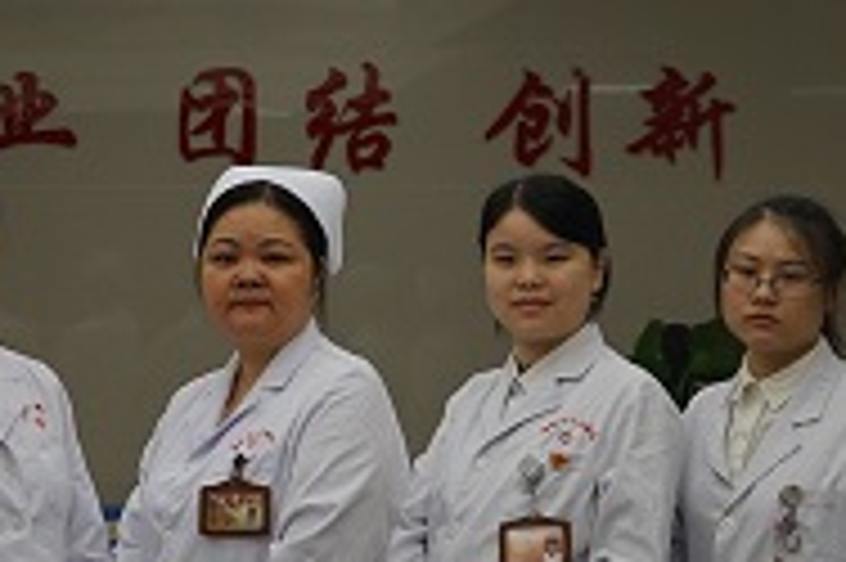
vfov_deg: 9.1
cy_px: 364
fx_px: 3545
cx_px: 43
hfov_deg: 13.5
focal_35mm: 151
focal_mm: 42
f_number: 4.5
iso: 200
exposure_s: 1/160
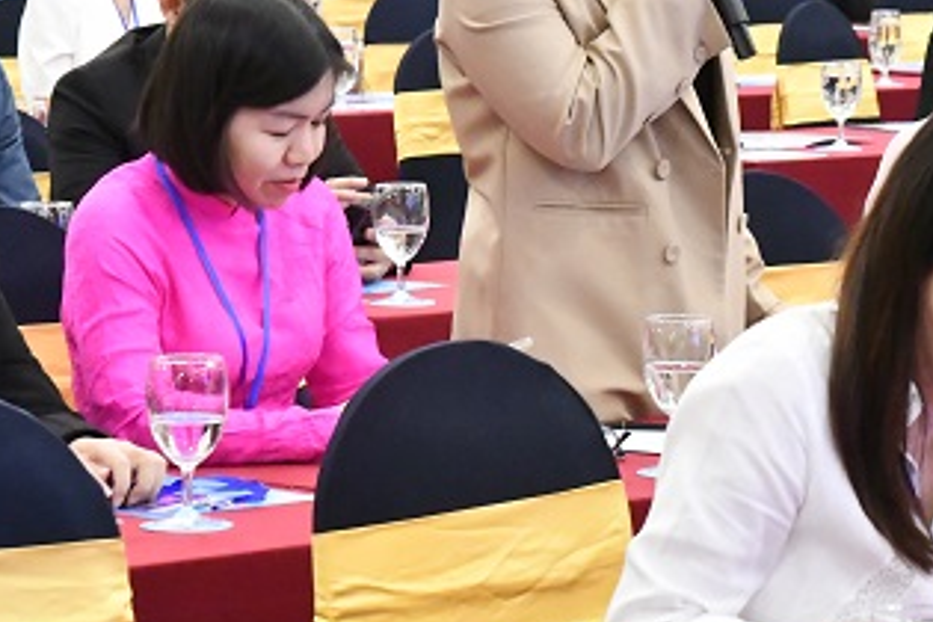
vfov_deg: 6.4
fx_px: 5520
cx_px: 619
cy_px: 116
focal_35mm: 213
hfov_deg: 9.7
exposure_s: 1/125
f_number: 9
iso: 16000
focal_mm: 75
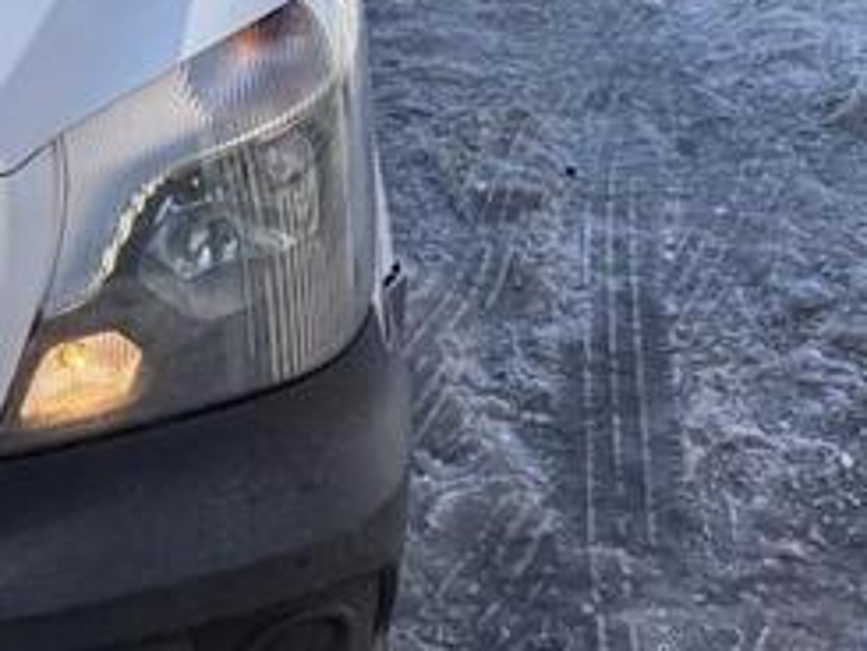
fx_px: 2381
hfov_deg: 19.1
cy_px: 32
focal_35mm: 95
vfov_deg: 15.3
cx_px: -255
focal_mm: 5.96
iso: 50
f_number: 1.6
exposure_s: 1/1196
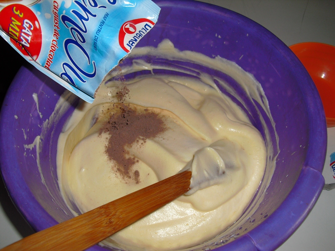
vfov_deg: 39.7
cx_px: 168
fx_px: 348
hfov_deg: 51.4
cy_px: 126
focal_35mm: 36
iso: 100
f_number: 3.1
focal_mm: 6.3
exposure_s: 1/60
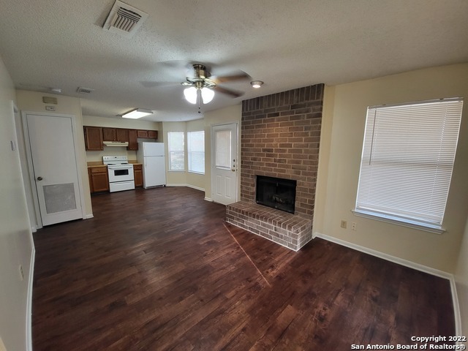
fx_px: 176
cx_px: 234
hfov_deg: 106.2
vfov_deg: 89.9
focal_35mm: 13
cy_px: 176
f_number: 2.2
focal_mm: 1.74
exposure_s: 1/60
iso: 160
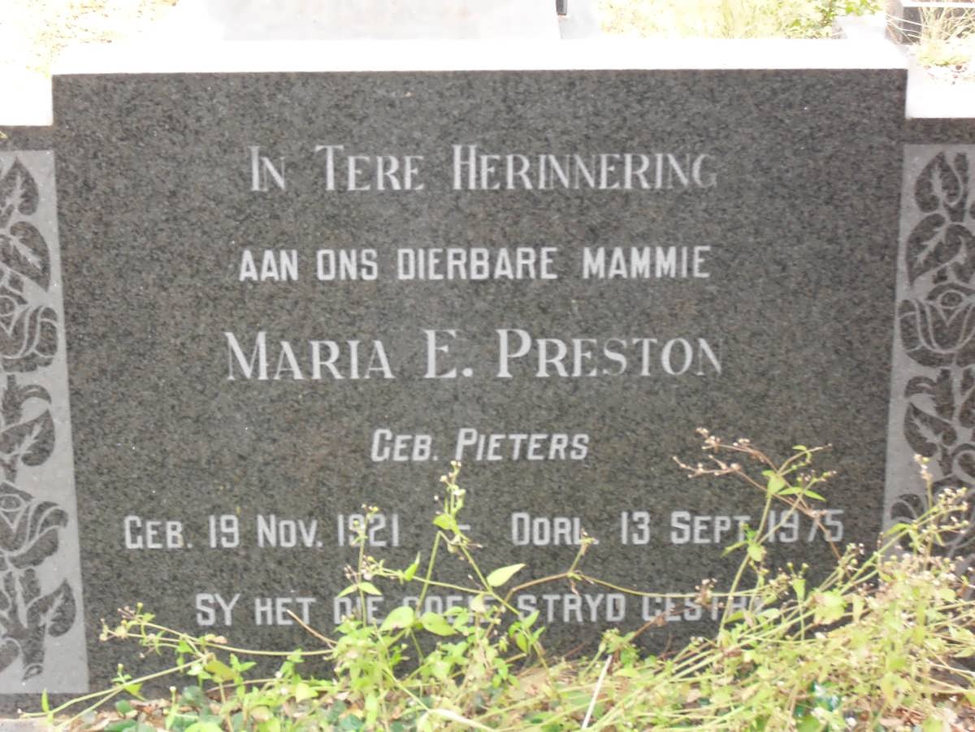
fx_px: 2507
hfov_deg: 22.0
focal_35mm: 89
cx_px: 488
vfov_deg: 16.6
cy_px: 366
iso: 200
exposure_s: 1/60
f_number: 5.5
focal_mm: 15.7
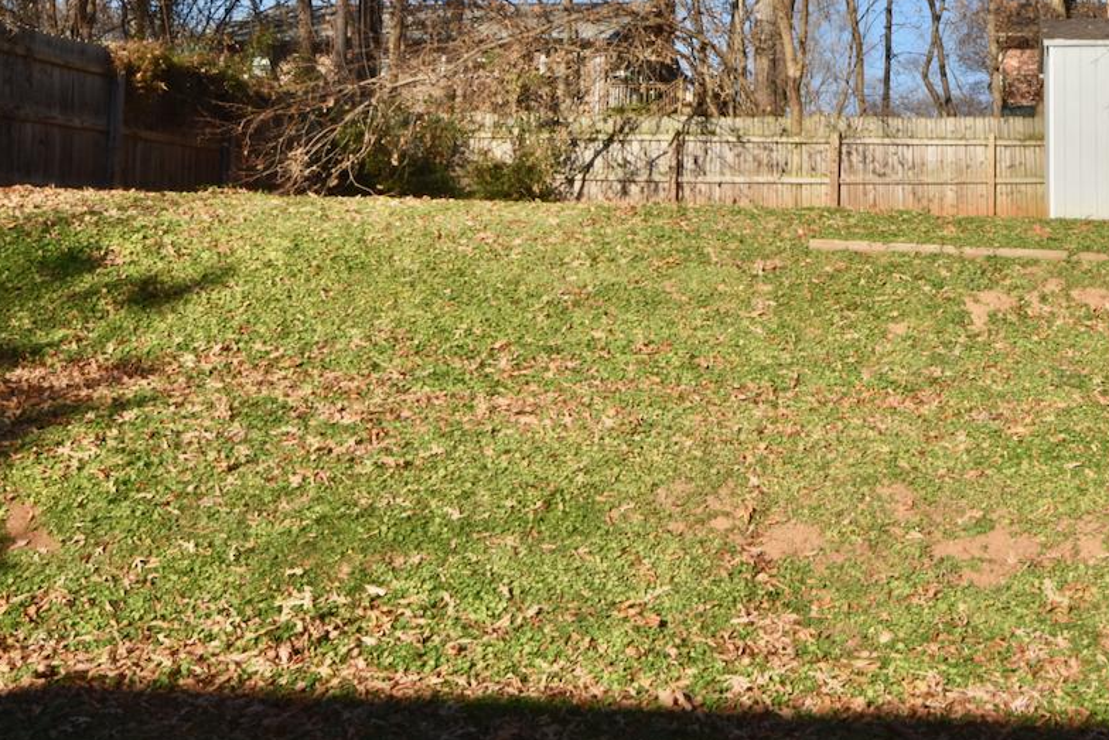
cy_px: 208
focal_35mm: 49
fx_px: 1510
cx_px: 853
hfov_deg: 39.1
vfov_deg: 27.3
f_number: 18
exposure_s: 1/200
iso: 400
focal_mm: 20
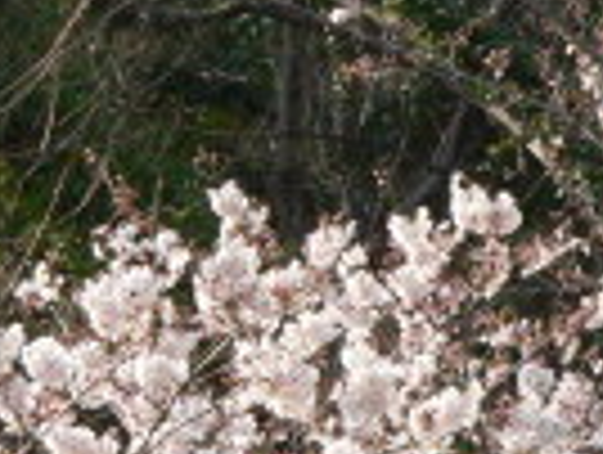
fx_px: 9563
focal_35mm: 548
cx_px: 864
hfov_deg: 3.6
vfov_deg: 2.7
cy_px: 249
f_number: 5.6
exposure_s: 1/800
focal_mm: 24.5
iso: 400
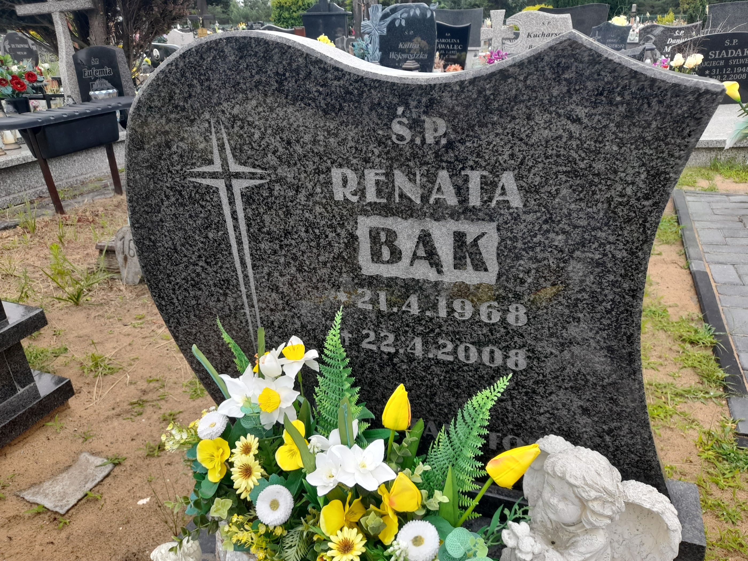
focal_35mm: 25
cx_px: 374
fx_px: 540
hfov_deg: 69.4
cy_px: 280
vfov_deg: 54.9
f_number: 2
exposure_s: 1/171
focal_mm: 4.6
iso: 20
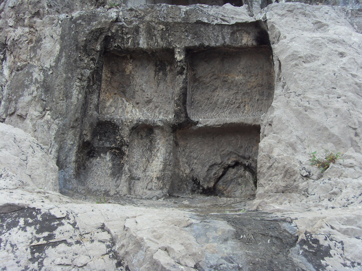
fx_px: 408
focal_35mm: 39
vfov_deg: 36.8
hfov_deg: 47.9
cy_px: 136
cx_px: 181
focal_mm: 6.6
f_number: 3.5
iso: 100
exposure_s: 1/60
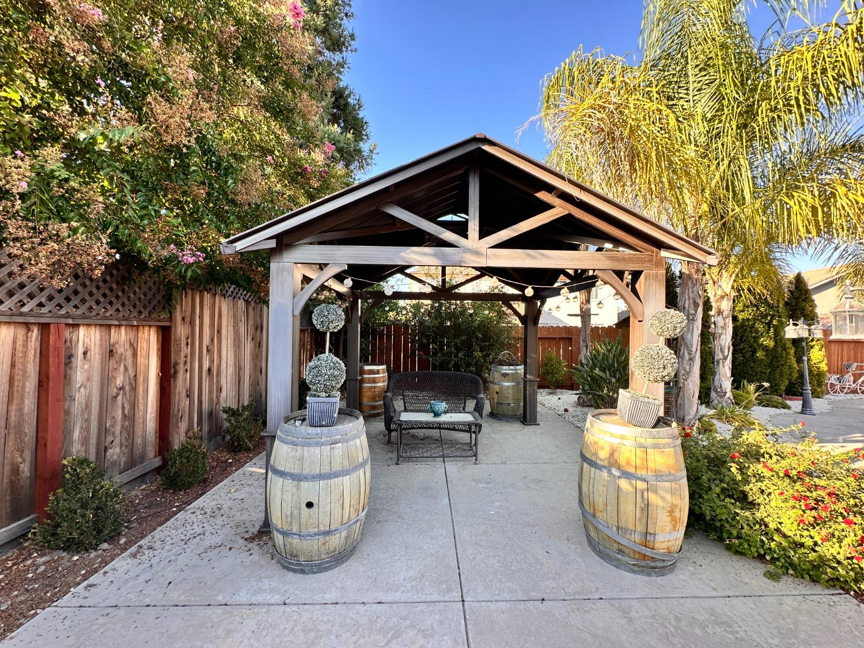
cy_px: 324
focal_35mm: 14
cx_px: 432
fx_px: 349
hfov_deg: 102.1
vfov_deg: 85.7
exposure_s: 1/208
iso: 40
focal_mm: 2.22
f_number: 2.2
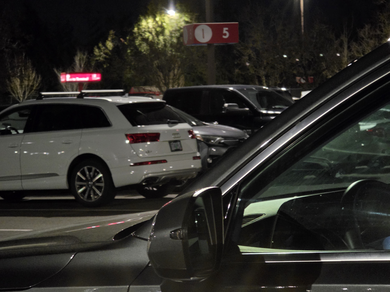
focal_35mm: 115
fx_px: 1296
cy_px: 146
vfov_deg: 12.9
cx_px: 195
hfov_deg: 17.1
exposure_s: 1/15
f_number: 3.4
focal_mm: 18.6
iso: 3200
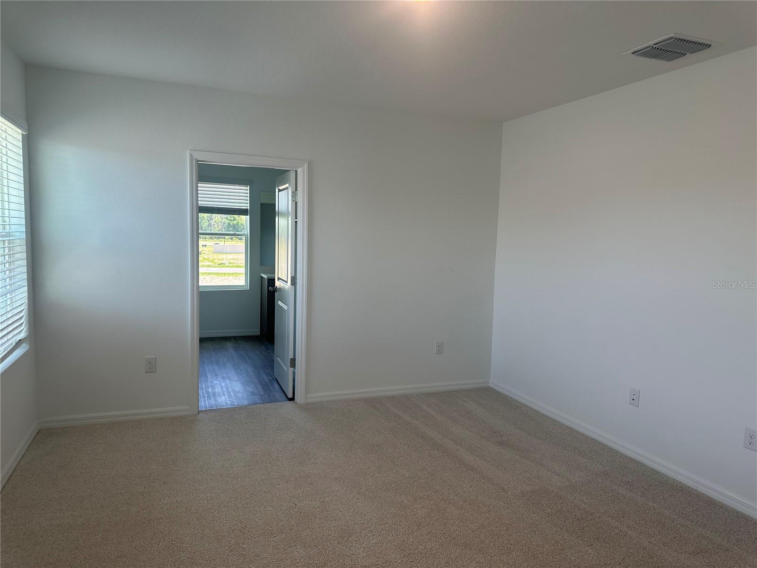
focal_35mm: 24
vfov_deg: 56.8
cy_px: 284
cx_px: 378
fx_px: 525
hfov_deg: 71.6
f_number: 1.78
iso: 80
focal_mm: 6.86
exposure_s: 1/162
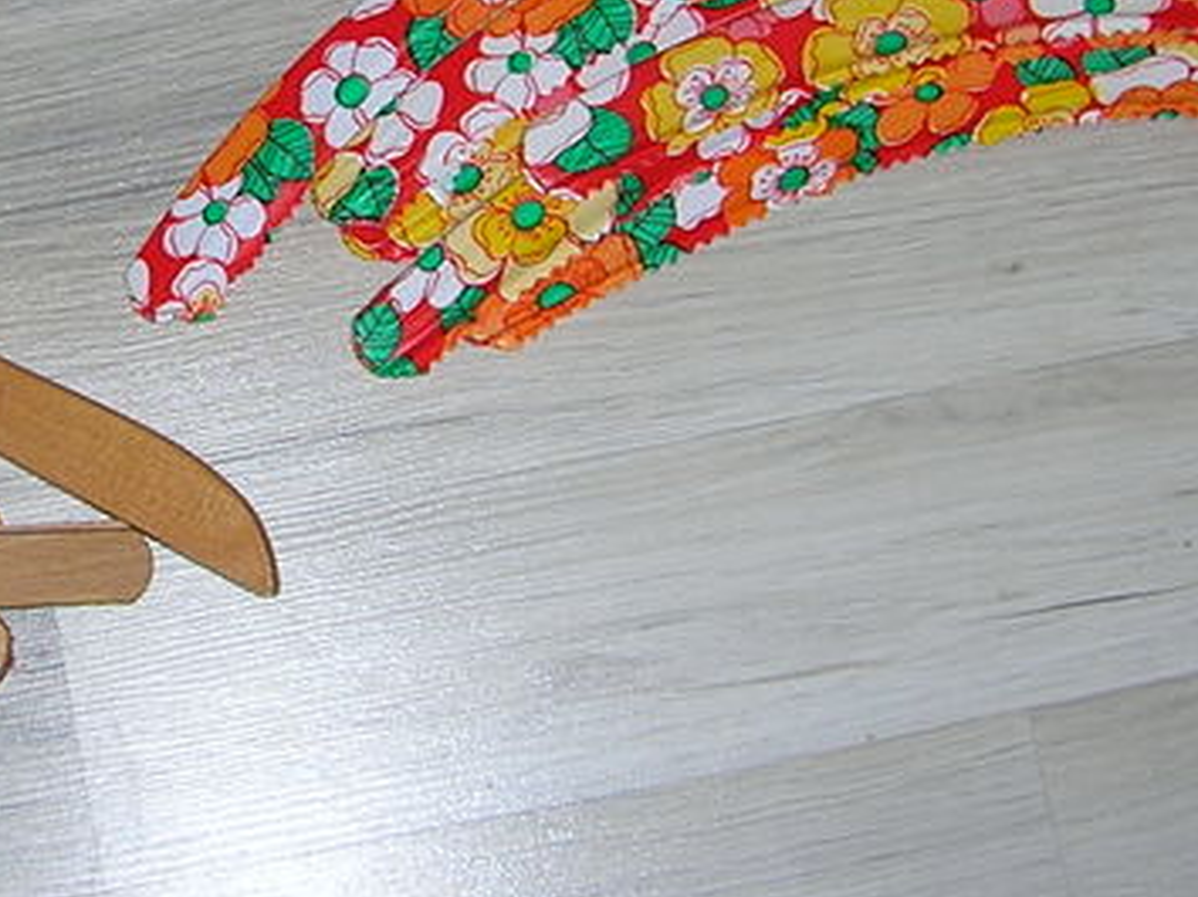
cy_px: -78
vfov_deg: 15.0
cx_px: 240
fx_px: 3320
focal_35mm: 96
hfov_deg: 20.2
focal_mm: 5.7
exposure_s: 1/60.1
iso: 50
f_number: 2.9
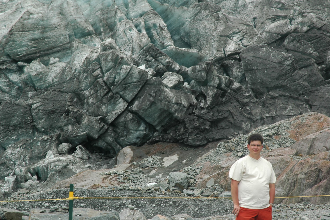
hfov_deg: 19.5
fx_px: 962
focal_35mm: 105
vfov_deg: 13.0
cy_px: 110
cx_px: 165
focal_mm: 70
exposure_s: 1/160
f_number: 9
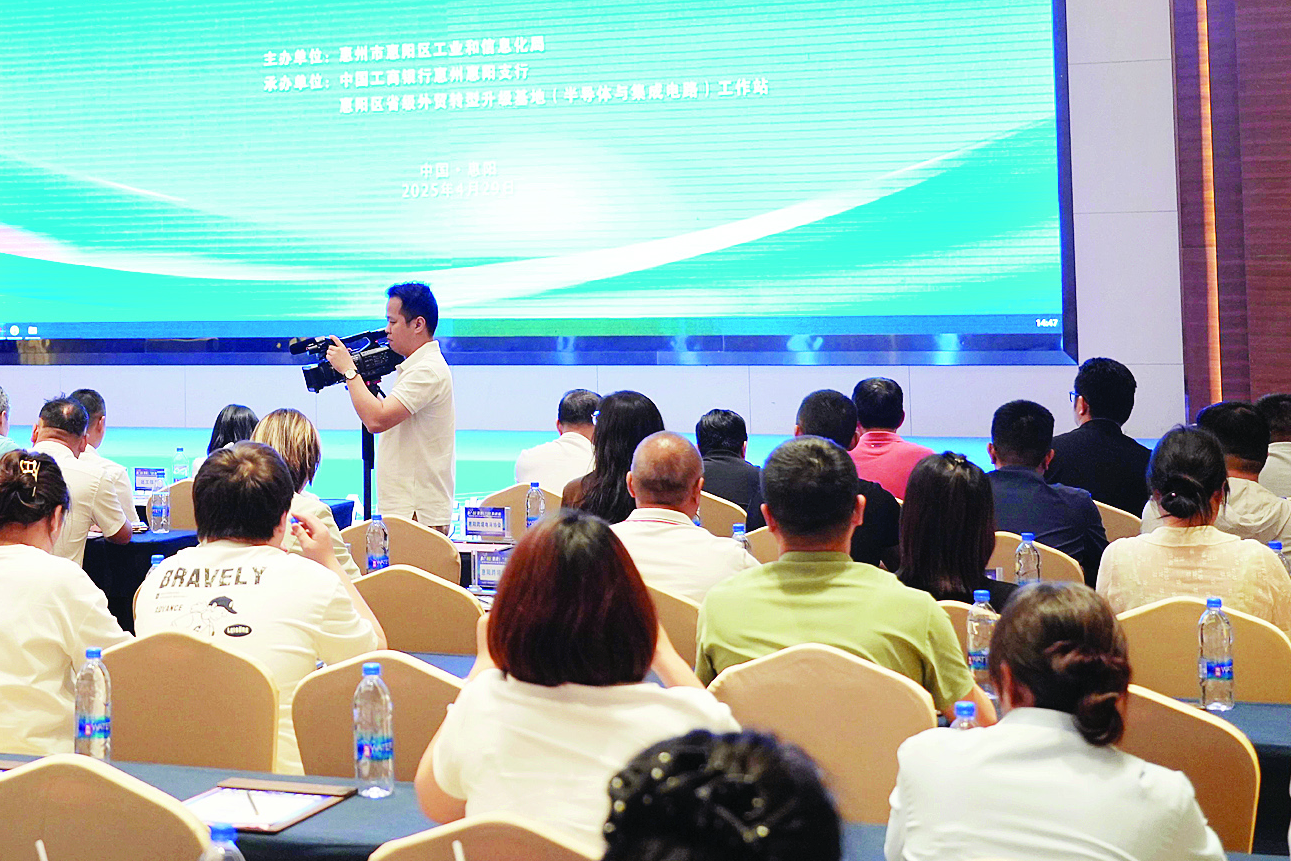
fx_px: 2331
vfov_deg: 20.6
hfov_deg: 30.2
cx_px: 256
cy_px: 120
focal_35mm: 65
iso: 2000
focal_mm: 37
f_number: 4
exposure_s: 1/160
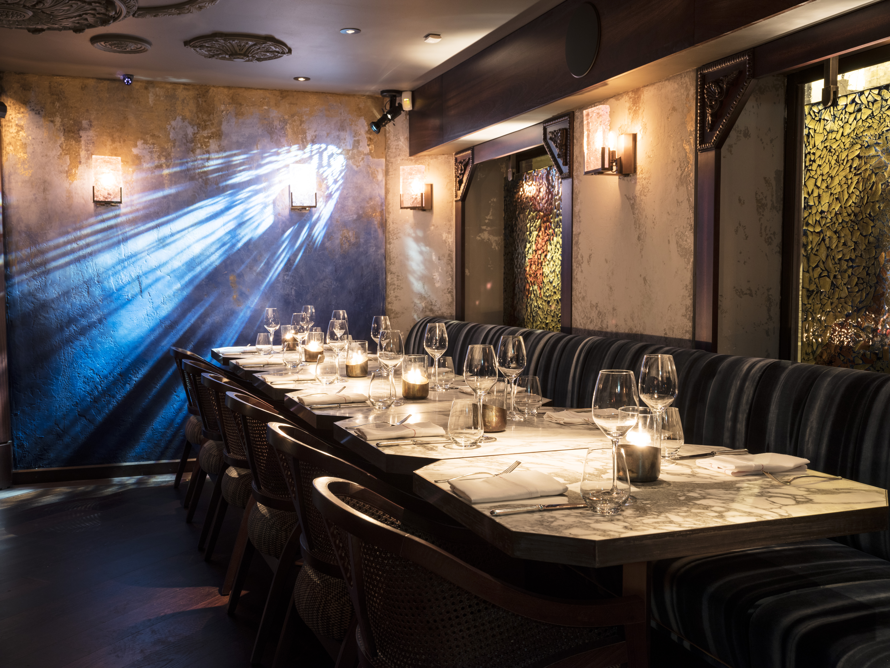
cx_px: 445
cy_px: 334
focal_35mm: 36
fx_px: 926
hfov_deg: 51.4
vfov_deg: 39.7
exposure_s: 8
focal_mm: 44.9
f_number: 11
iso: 200
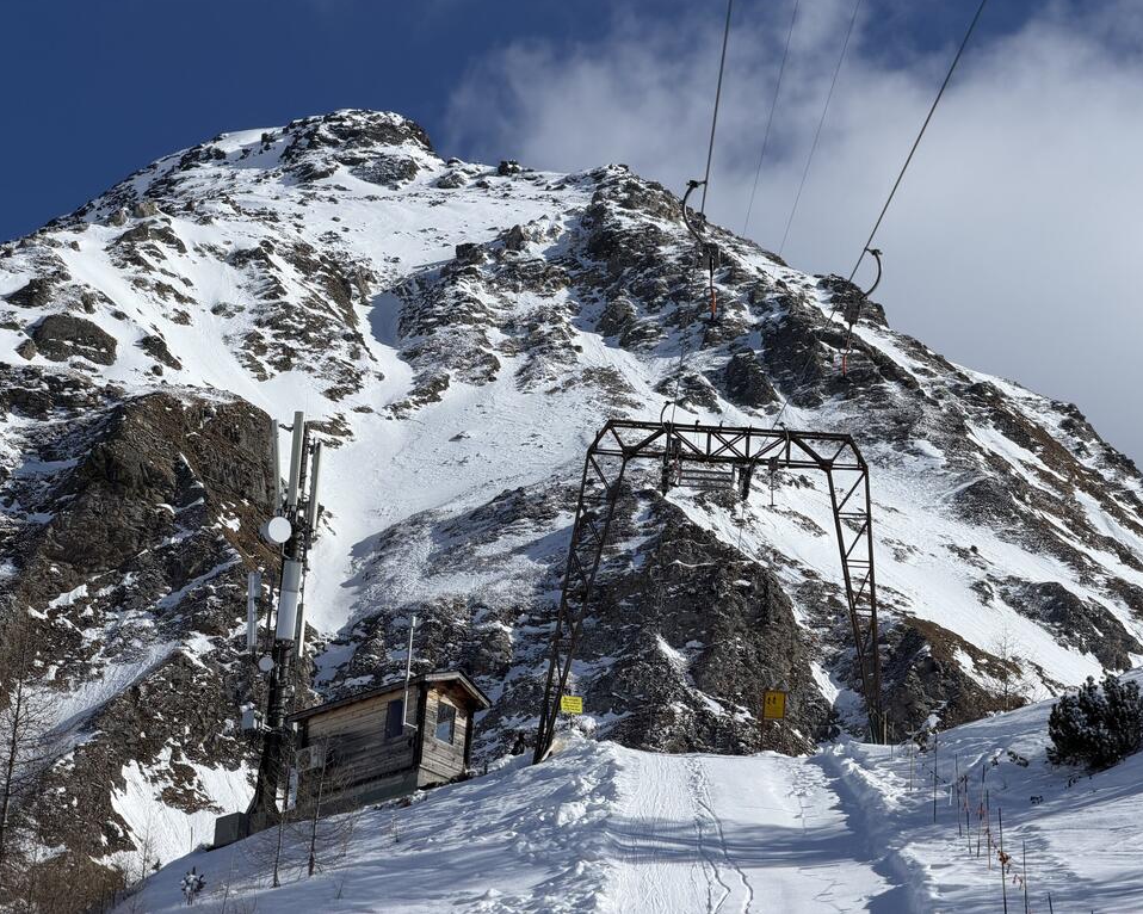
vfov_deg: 14.7
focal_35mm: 105
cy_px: 454
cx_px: 586
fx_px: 3551
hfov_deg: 18.3
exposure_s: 1/1745
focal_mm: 16.89
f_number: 2.8
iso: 20
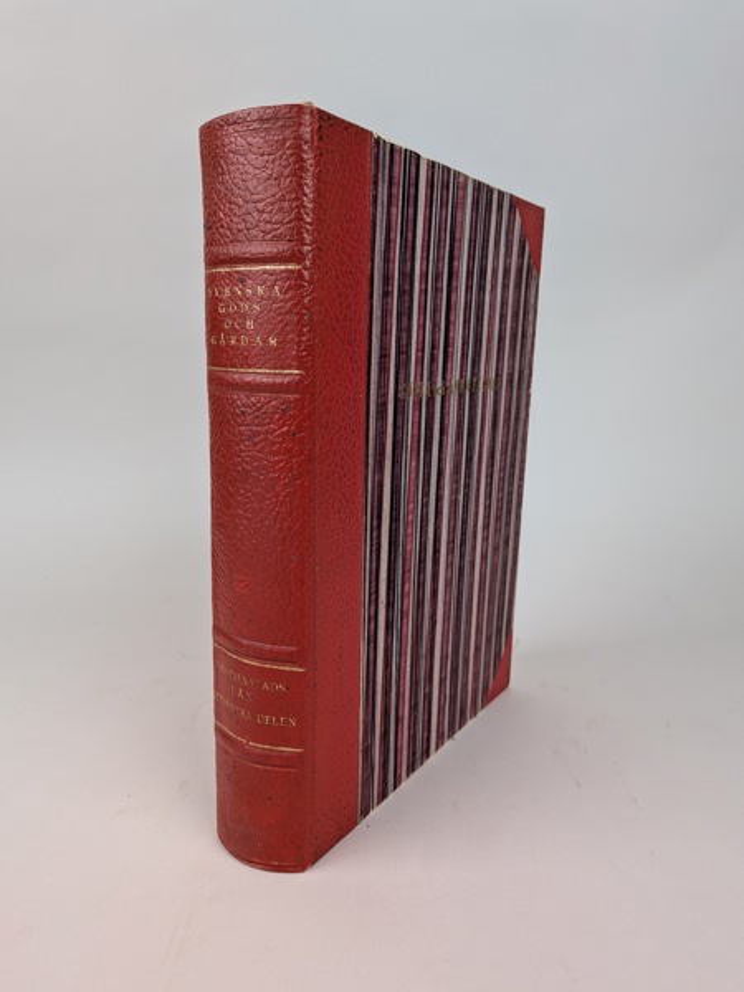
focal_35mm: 24
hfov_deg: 56.8
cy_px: 496
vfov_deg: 71.6
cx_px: 372
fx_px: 688
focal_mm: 4.53
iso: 30
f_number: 1.7
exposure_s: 1/120
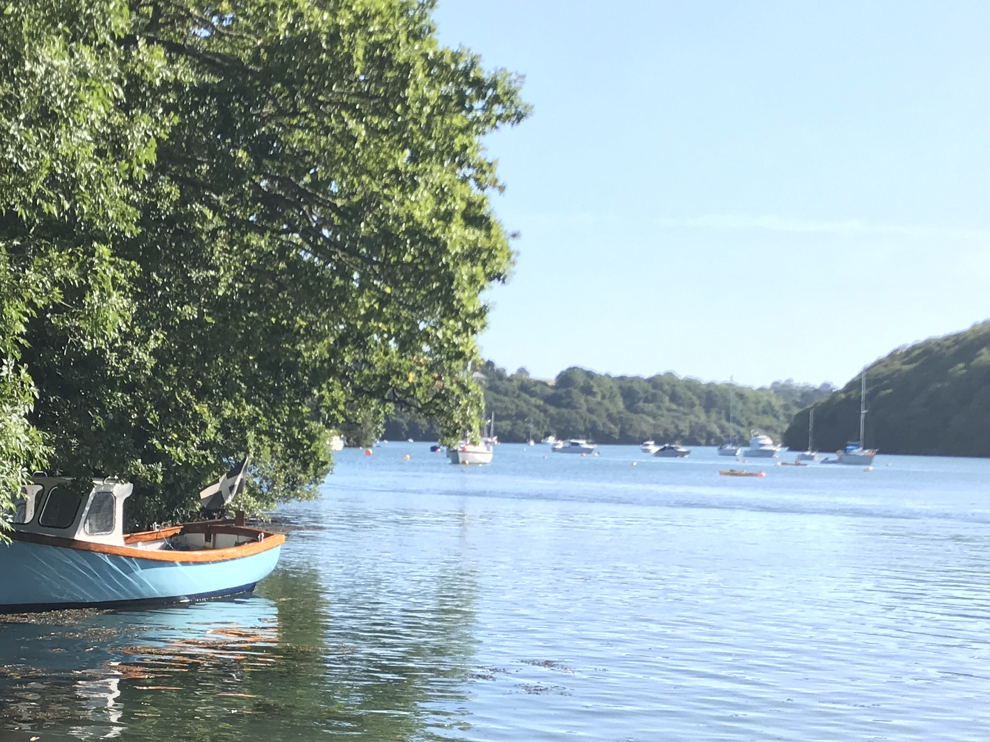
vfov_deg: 22.8
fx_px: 1830
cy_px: 515
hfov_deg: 30.2
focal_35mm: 64
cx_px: 423
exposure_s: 1/855
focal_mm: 3.99
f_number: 1.8
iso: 20
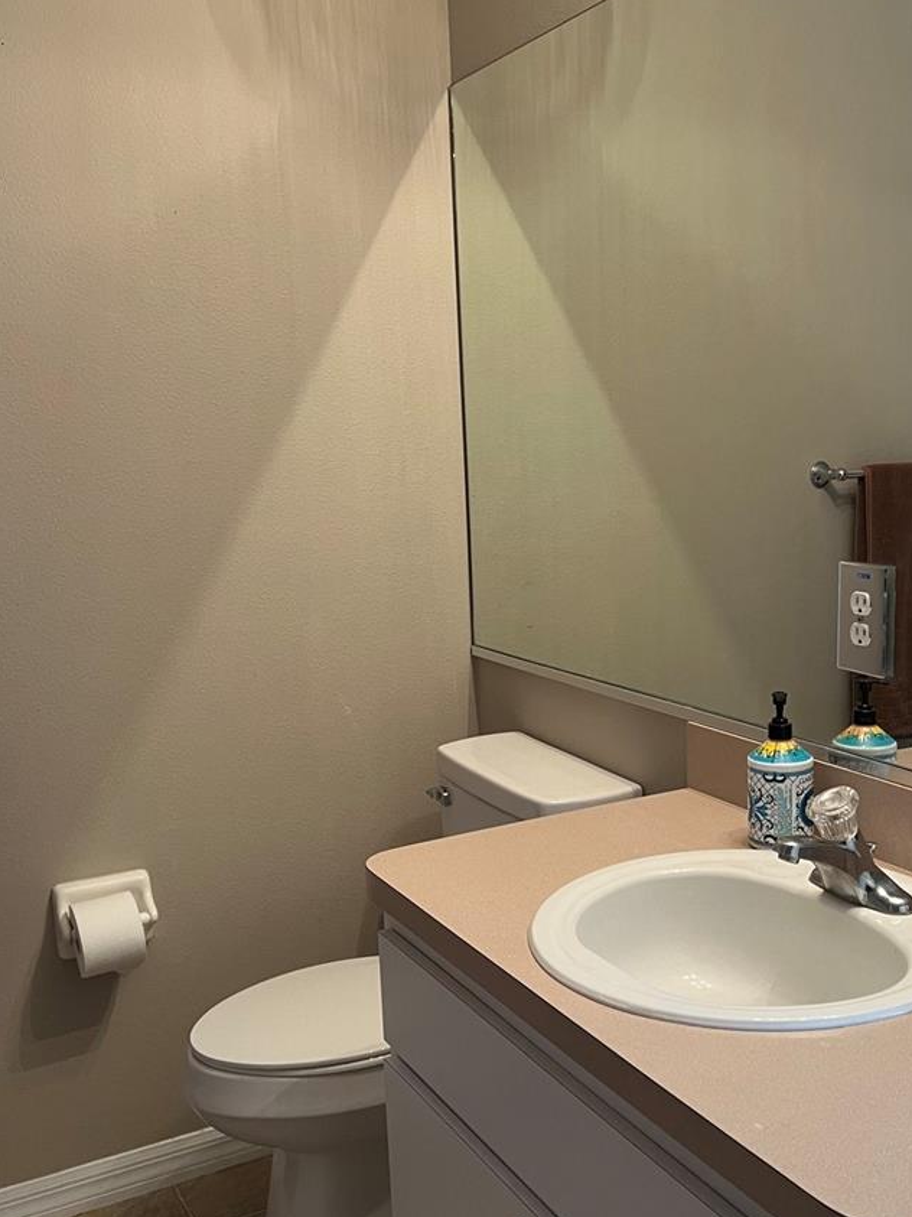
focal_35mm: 37
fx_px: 1300
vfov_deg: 50.1
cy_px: 622
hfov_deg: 38.5
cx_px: 553
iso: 160
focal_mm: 5.7
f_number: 1.5
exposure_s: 1/60
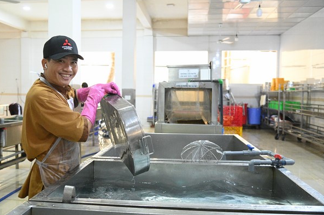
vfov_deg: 38.8
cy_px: 105
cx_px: 149
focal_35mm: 34
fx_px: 306
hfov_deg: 55.8
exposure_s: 1/250
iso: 16000
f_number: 4
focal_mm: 31
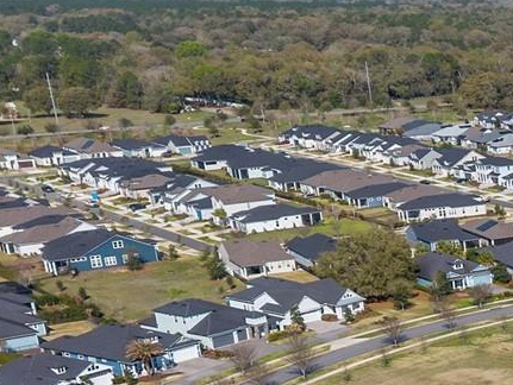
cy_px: 414
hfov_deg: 17.5
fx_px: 1320
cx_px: 945
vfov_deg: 16.2
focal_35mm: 89
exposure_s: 1/3000
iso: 100
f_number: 1.8
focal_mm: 8.67
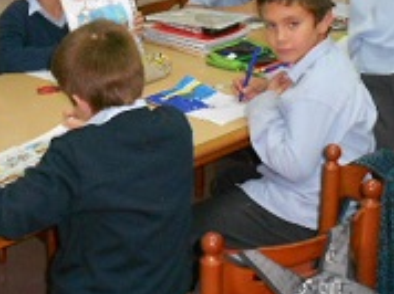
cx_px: 173
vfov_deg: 20.1
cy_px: 51
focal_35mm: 72
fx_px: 818
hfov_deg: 27.0
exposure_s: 1/30
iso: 320
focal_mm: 5.8
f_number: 3.6
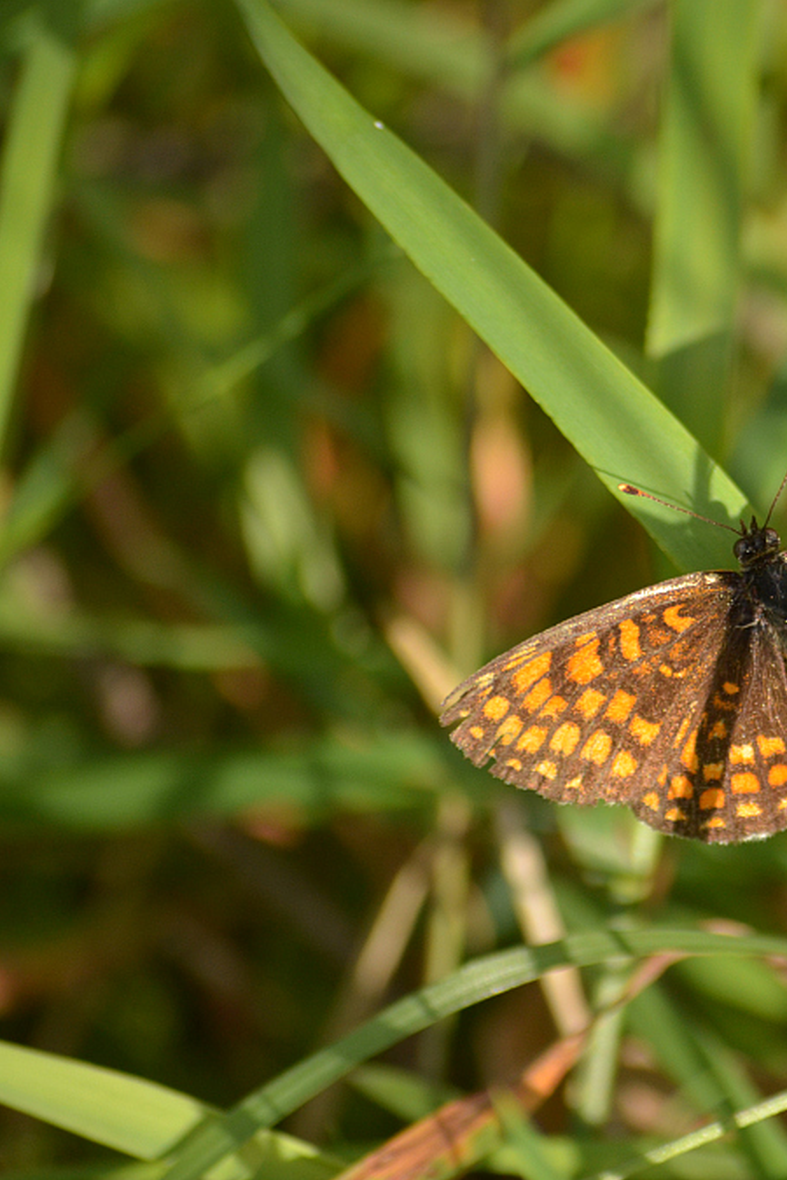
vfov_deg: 4.5
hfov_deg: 3.0
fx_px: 14886
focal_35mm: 454
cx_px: 808
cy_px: 591
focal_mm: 200
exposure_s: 1/1000
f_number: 5.6
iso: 400
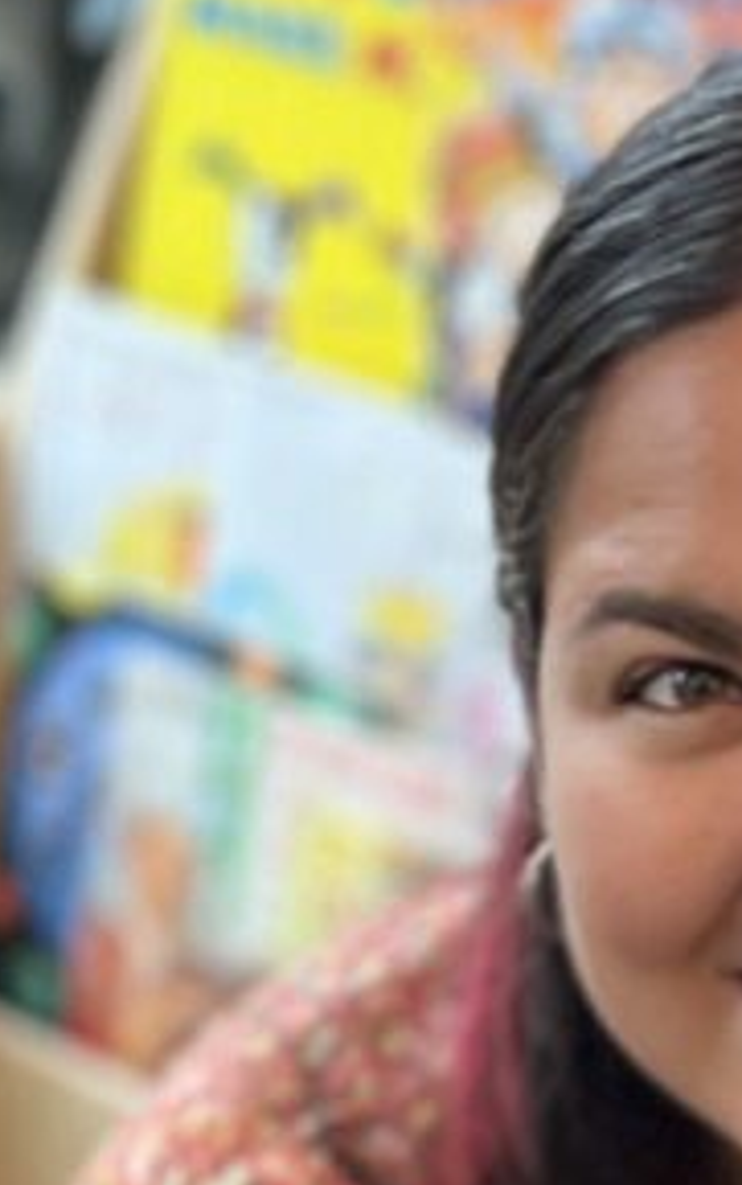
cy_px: 1993
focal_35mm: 165
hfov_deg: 7.9
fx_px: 5331
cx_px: -88
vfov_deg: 11.9
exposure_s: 1/120
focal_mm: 5.7
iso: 125
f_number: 1.5
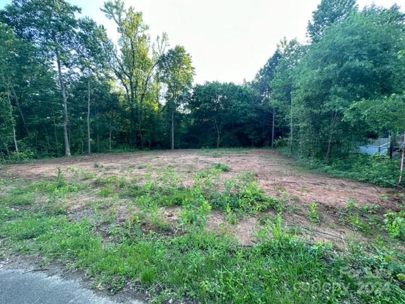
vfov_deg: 85.7
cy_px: 152
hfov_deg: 102.1
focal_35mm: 14
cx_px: 202
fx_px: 164
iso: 64
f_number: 2.2
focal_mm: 2.22
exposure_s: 1/99
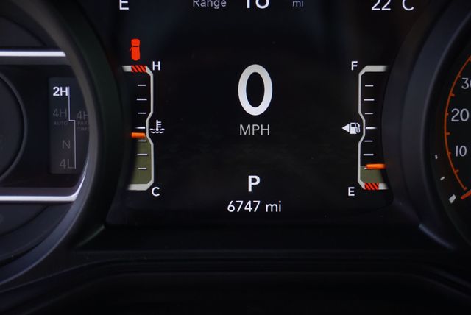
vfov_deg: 25.1
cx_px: 236
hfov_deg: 36.8
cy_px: 158
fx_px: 707
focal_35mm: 54
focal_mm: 36
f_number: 5.6
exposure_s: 1/320
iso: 640
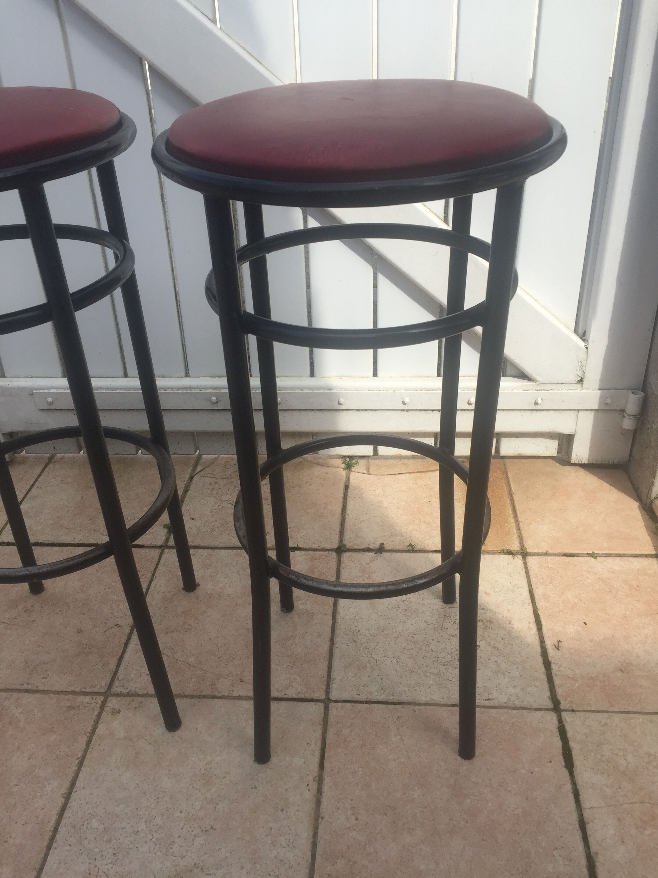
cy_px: 439
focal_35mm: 29
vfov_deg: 61.7
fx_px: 735
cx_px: 329
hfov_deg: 48.2
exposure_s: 1/1276
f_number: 2.2
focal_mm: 4.15
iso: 32
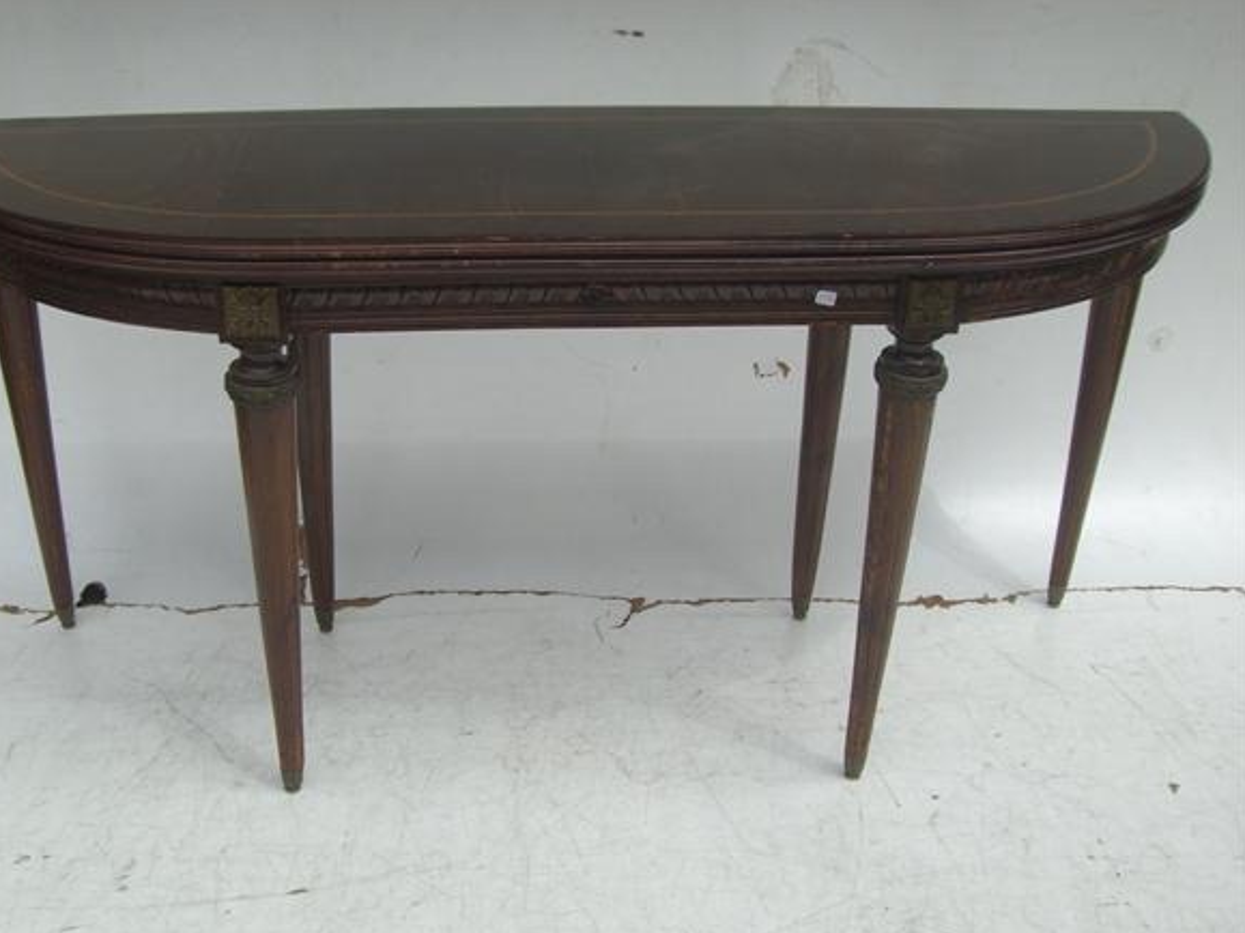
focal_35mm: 42
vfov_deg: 34.3
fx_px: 1510
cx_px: 561
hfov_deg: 44.7
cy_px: 460
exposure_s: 1/640
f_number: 4.3
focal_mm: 6.2
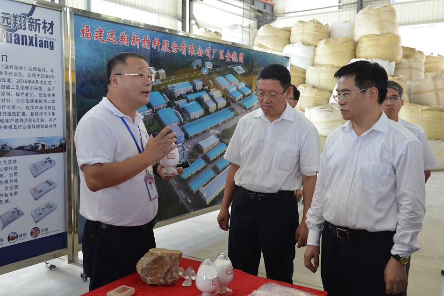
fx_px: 469
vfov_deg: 35.1
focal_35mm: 38
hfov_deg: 50.7
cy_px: 148
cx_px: 222
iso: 800
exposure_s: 1/60
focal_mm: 38
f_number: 5.6
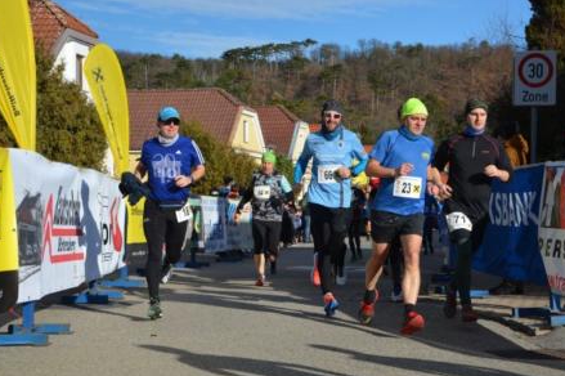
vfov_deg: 16.6
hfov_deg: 24.8
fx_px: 1286
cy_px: 191
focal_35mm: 82
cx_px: 306
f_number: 6.7
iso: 400
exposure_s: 1/2000
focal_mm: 48
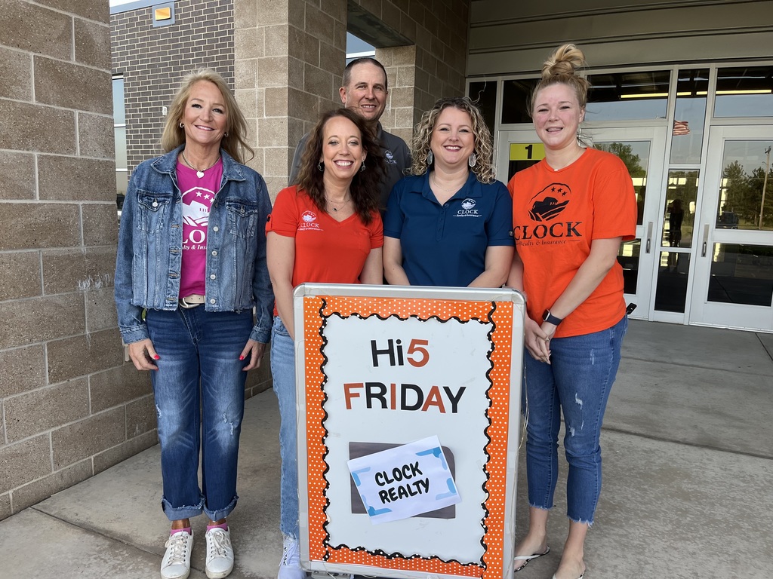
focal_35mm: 26
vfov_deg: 53.1
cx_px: 386
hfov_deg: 67.3
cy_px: 290
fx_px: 581
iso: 40
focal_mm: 5.1
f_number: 1.6
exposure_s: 1/237
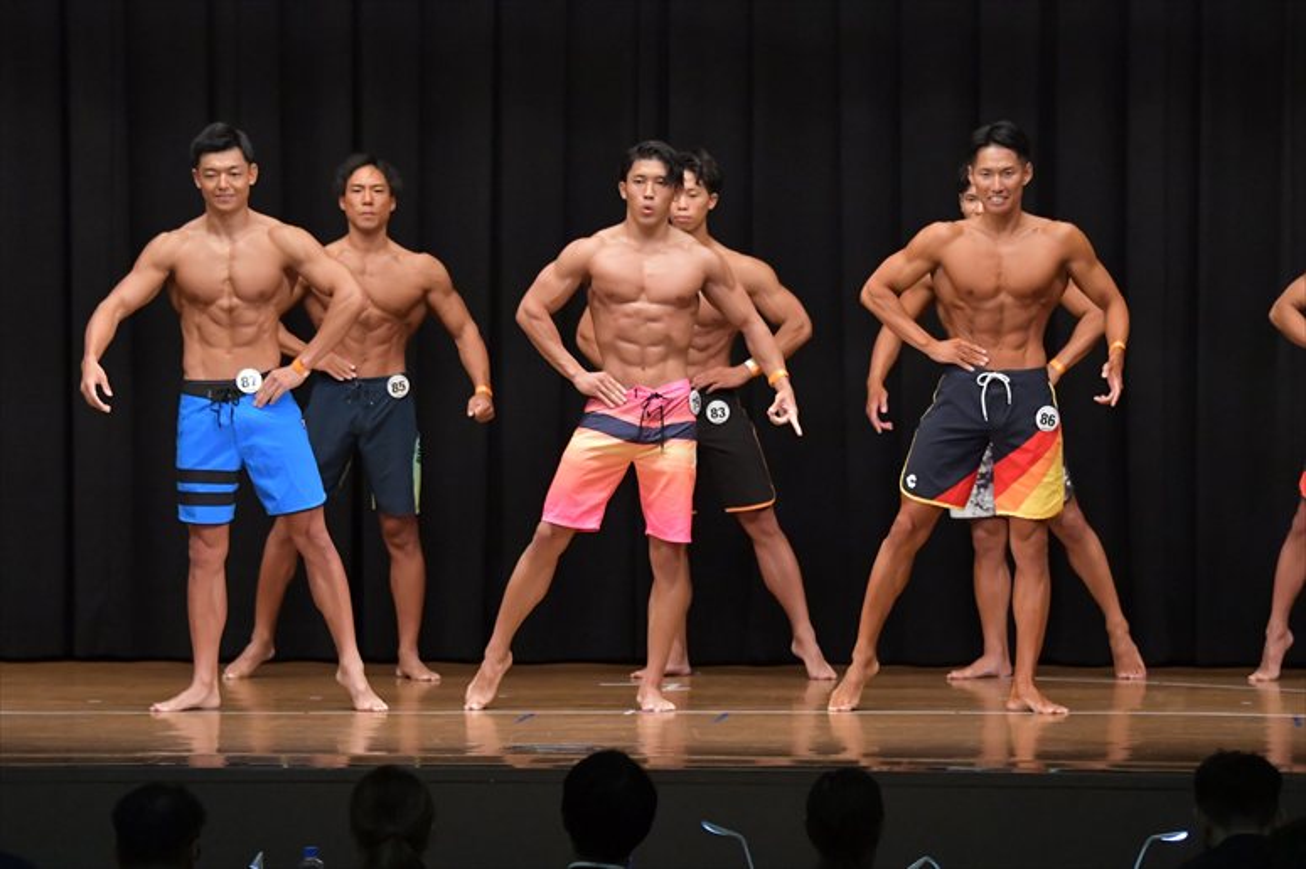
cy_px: 434
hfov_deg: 11.8
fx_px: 6309
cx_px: 653
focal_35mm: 174
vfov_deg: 7.9
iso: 6400
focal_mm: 116
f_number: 5.6
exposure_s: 1/400
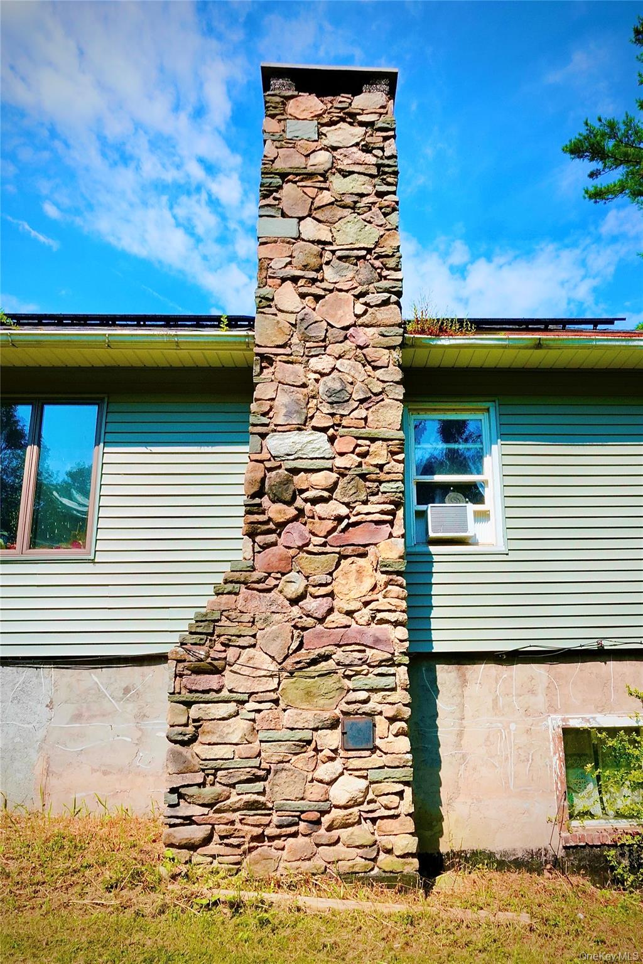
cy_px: 482
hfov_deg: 77.0
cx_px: 322
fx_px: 405
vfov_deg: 100.0
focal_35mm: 15
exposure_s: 1/30
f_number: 22
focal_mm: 15.1
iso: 800
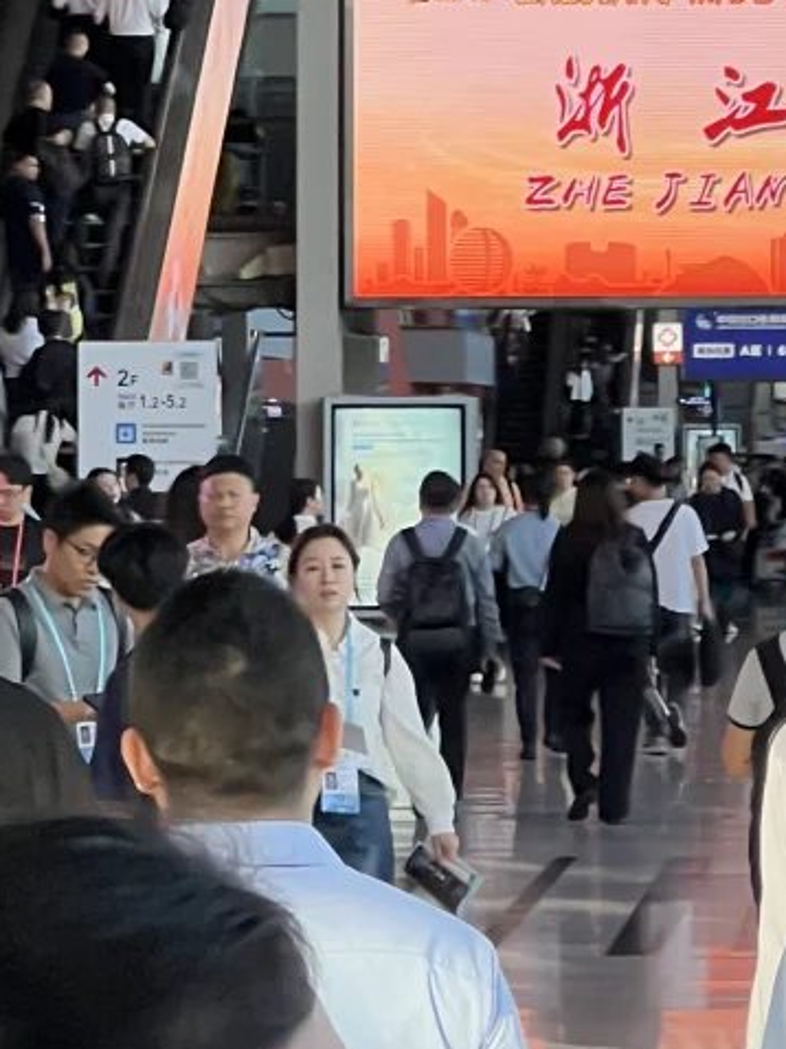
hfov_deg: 6.4
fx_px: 7030
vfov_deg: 8.5
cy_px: 397
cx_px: 617
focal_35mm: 232
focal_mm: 9
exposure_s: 1/178
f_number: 2.8
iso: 125
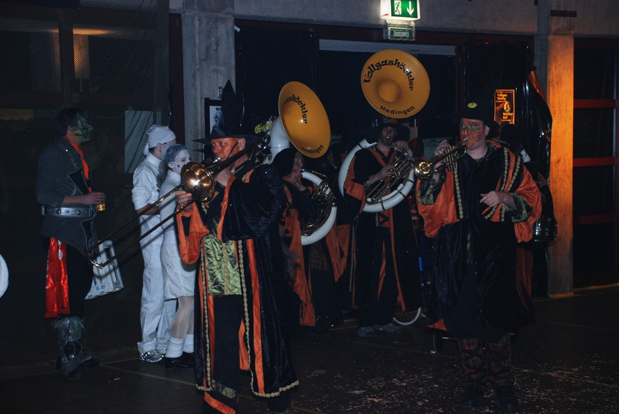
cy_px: 207
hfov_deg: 27.0
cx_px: 310
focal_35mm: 75
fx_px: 1291
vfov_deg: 18.2
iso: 400
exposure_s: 1/60
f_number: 5
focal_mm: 50
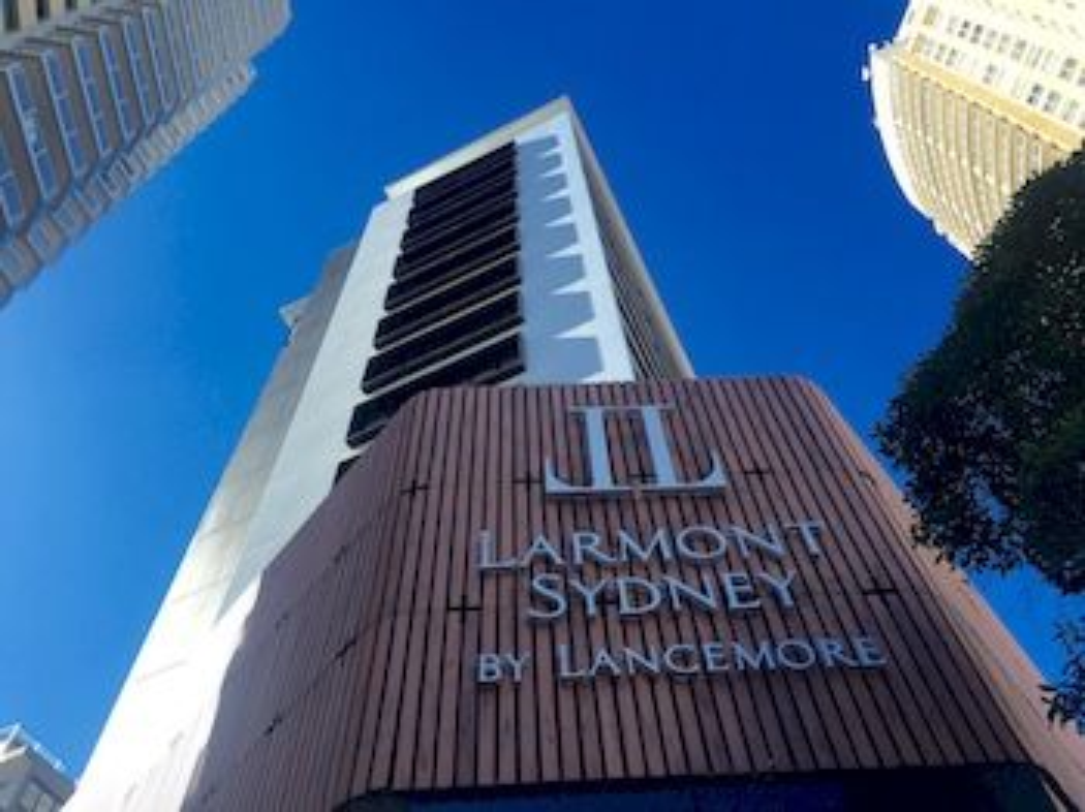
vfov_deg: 48.2
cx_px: 542
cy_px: 406
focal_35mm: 29
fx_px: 908
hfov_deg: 61.7
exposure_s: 1/860
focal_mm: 4.15
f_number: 2.2
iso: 32
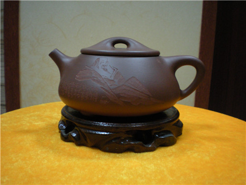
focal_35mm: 38
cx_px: 123
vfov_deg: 37.7
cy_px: 92
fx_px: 270
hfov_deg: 49.0
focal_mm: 6.3
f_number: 3.1
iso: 292
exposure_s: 1/8
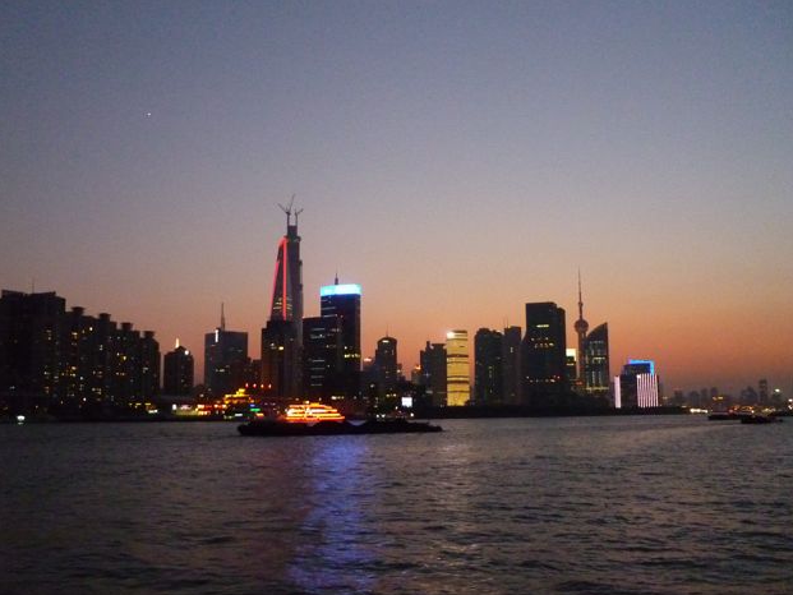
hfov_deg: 53.9
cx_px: 386
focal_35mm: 34
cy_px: 304
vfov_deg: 41.8
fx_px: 779
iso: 800
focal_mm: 5.5
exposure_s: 1/15
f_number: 2.8
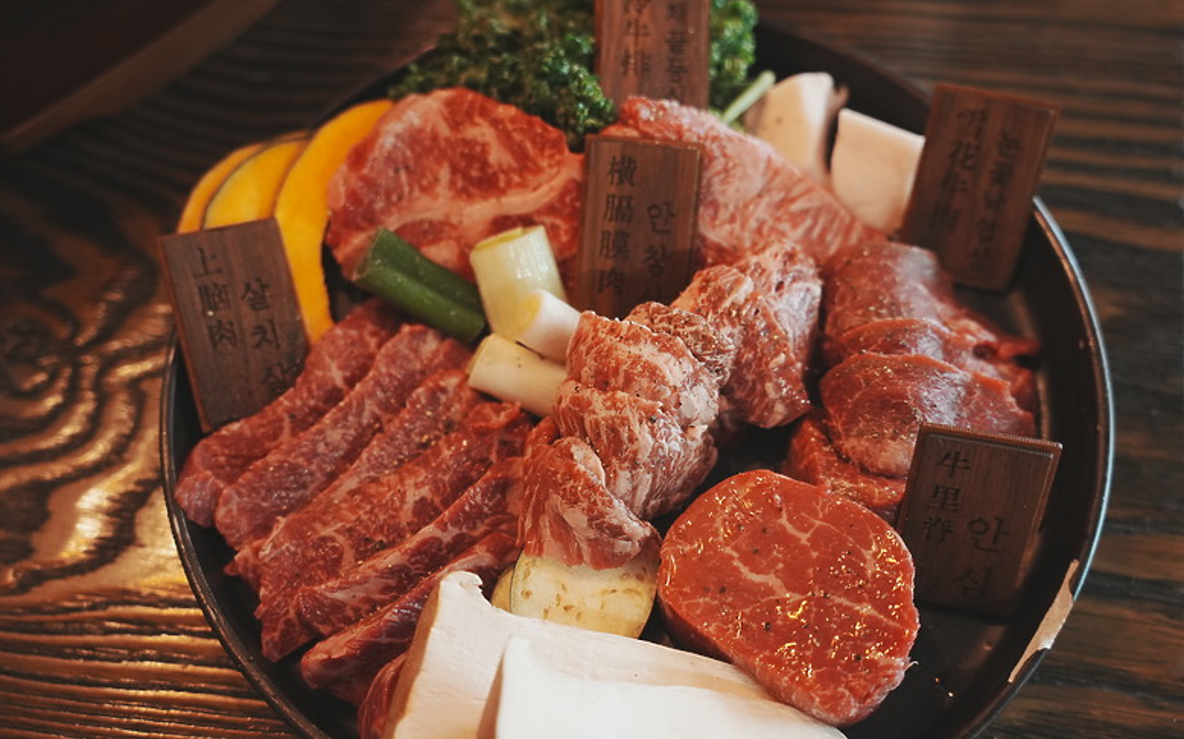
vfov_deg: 27.6
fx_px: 1507
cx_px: 592
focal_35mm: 47
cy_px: 392
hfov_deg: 42.9
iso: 2500
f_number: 2.8
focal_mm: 45.7
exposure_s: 1/50
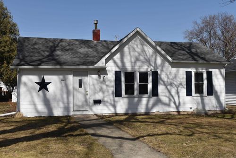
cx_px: 118
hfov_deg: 44.9
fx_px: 285
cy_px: 79
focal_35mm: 44
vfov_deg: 30.9
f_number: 10
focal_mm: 29
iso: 100
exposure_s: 1/400
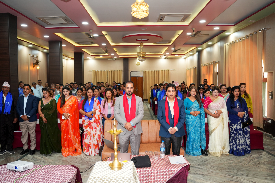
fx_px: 214
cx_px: 138
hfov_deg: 65.5
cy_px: 92
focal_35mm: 28
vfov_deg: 46.4
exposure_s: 1/125
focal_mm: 28
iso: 800
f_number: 2.8
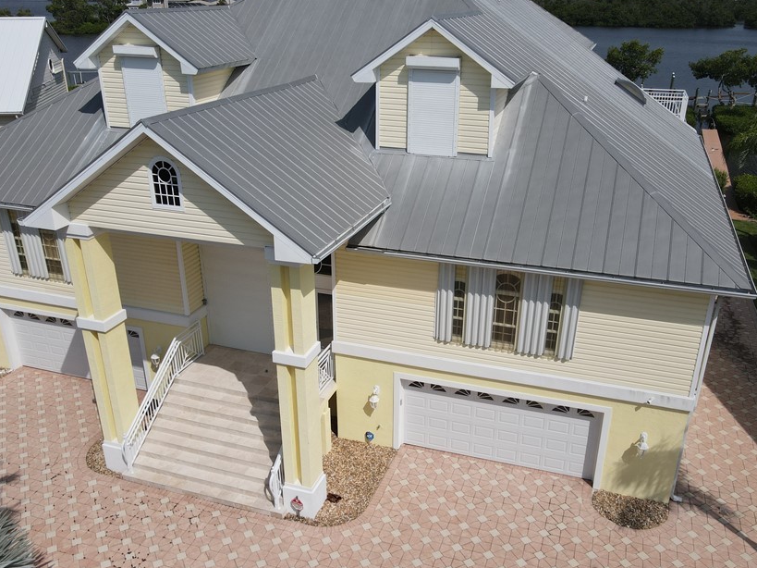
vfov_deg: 46.7
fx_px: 656
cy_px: 318
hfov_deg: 60.0
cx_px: 393
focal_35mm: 30
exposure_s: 1/2000
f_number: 2.8
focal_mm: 4.5
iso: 100
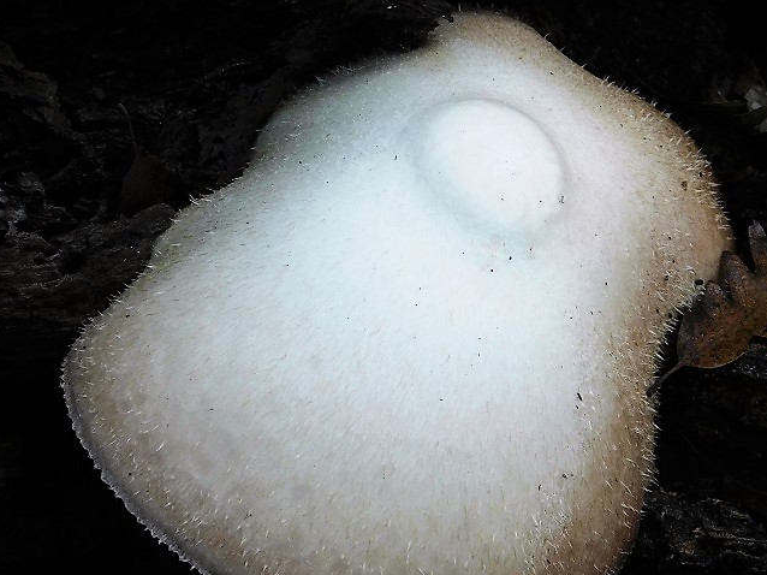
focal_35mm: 74
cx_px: 429
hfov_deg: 26.3
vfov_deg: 19.9
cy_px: 331
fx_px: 1639
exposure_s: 1/50
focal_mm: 10.4
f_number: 4
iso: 125
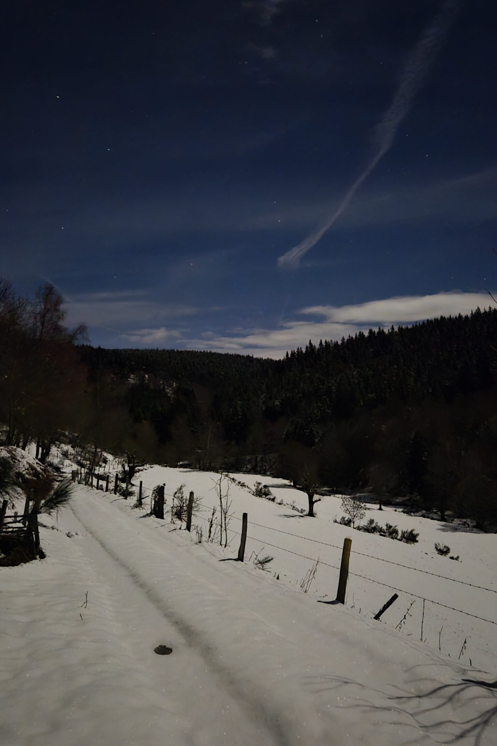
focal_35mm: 28
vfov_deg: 65.5
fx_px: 580
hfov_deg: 46.4
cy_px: 378
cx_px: 268
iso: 4000
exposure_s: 1/4
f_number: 1.8
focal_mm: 5.4
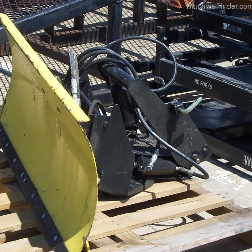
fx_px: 1087
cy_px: 125
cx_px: 84
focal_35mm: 132
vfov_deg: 13.2
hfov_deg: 13.2
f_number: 9.5
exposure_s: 1/180
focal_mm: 16.8
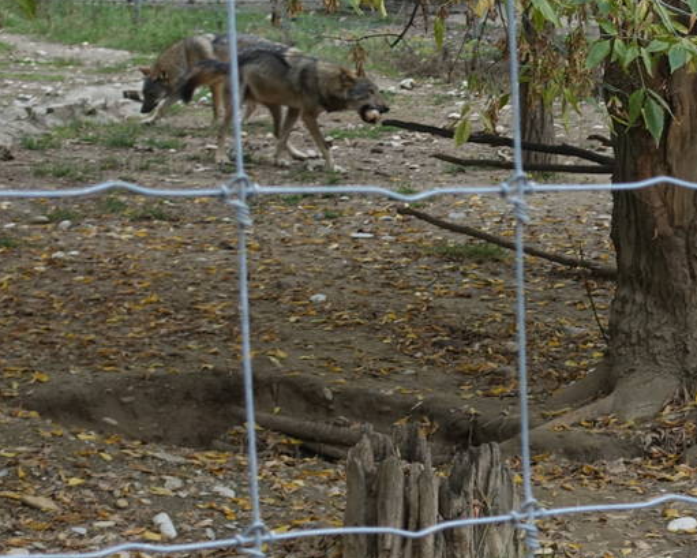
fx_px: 2971
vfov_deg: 10.7
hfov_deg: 12.8
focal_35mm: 144
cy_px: 276
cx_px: 1001
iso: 125
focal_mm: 18.1
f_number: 4
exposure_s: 1/80
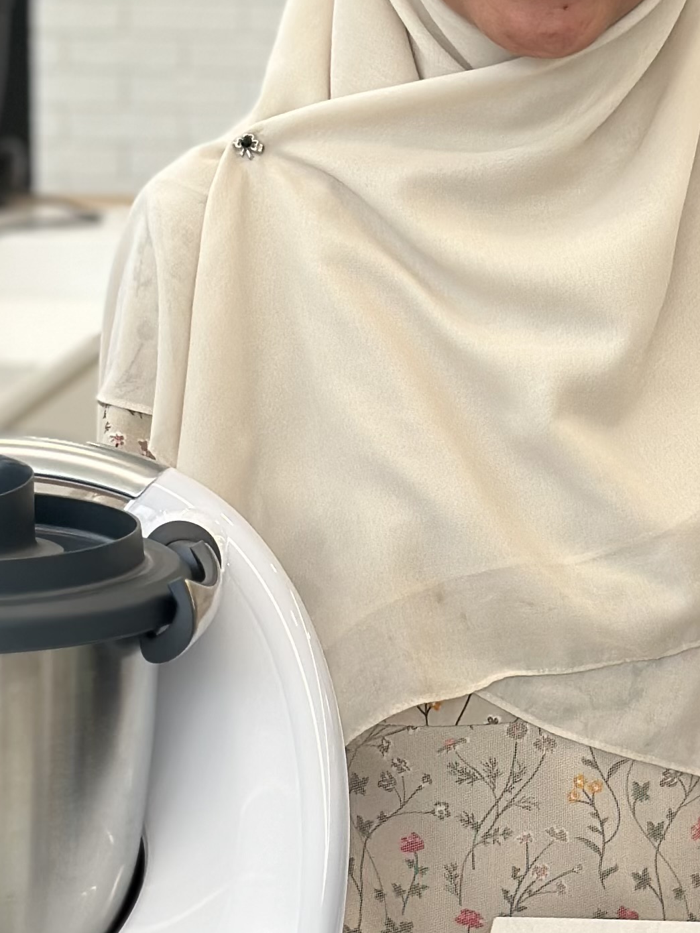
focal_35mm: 139
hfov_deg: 10.7
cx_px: 504
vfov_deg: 14.2
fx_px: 3748
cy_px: 371
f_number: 1.78
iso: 100
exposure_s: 1/172
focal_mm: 6.86
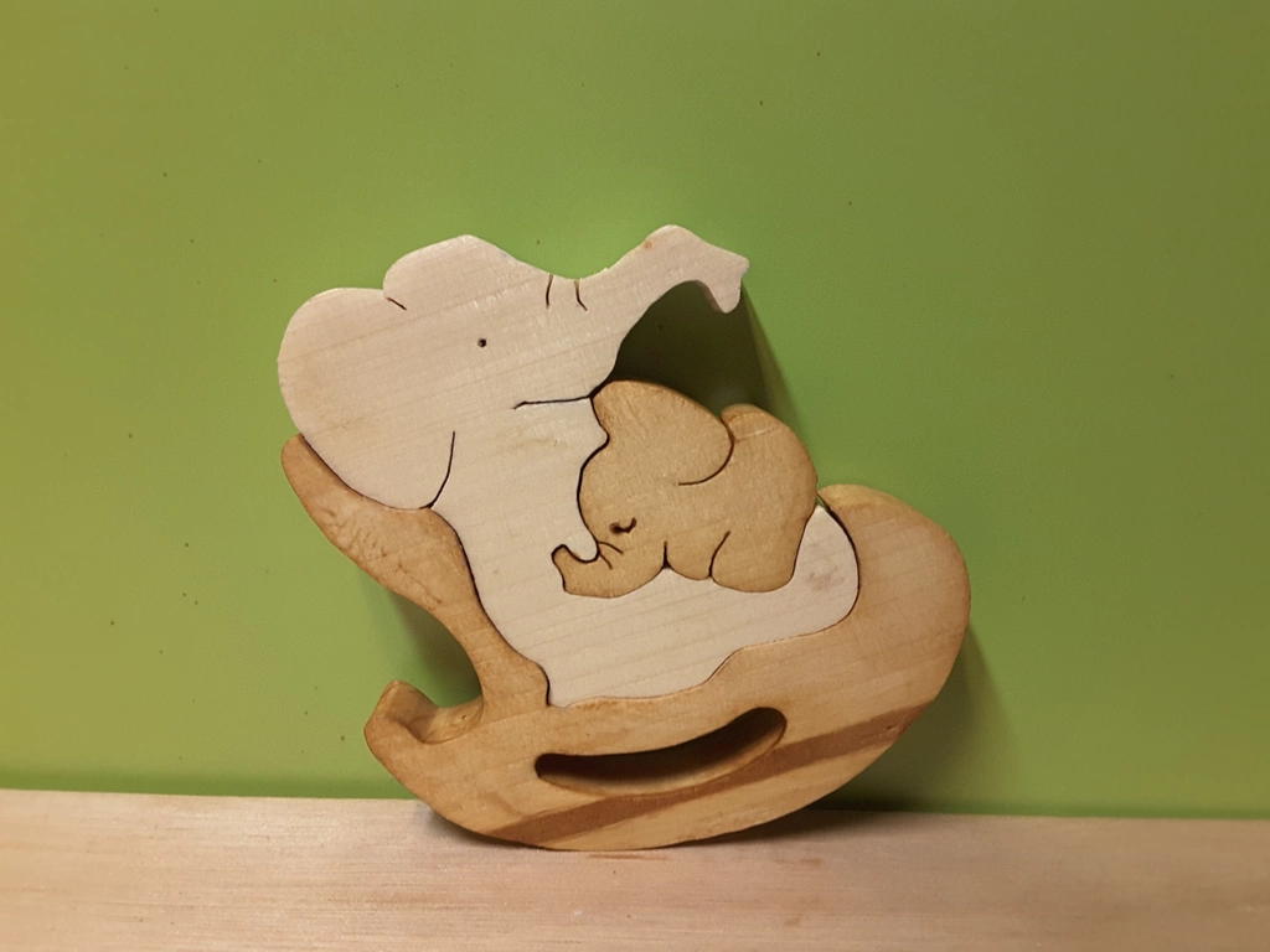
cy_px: 476
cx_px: 635
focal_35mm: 31
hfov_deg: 58.4
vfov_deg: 45.4
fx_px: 1137
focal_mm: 2.9
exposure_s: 1/25
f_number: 1.9
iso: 125
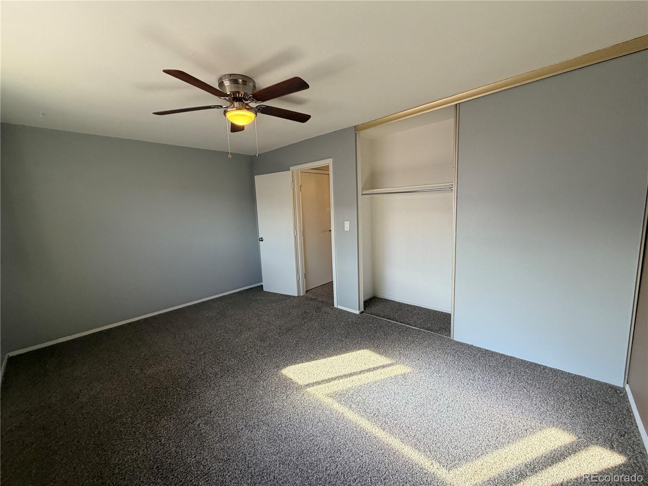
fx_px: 262
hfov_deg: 102.1
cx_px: 324
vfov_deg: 85.7
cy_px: 243
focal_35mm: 14
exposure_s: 1/121
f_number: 2.2
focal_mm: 2.22
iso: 200
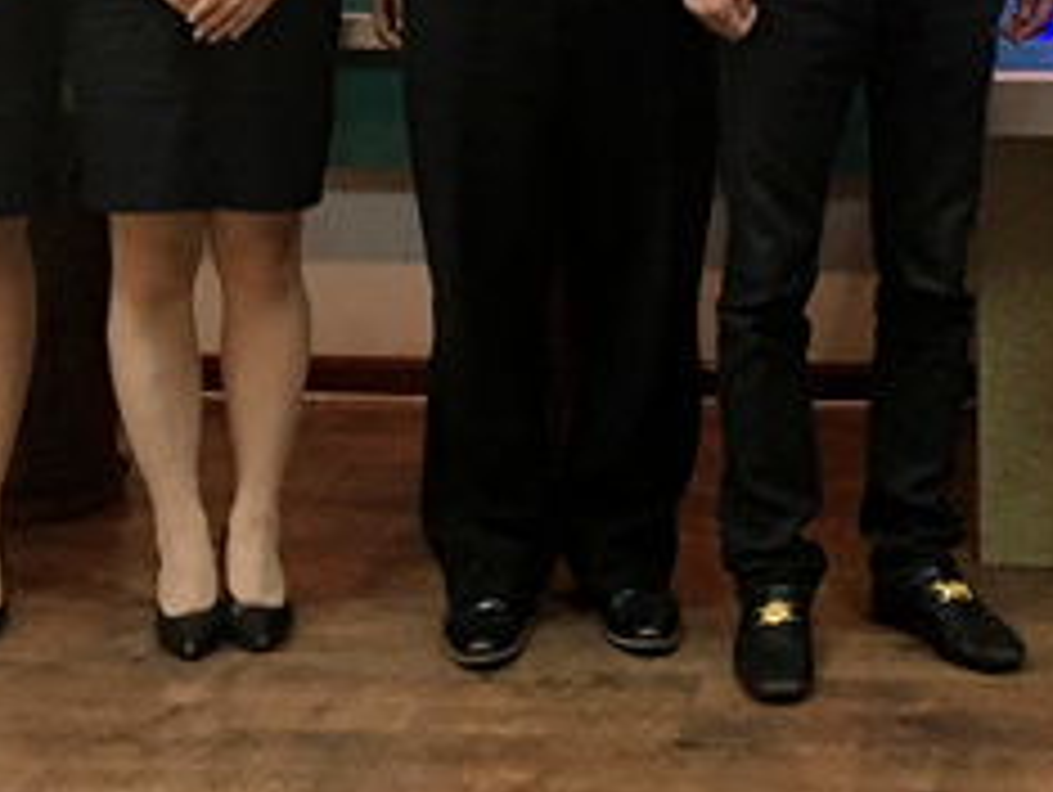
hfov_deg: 19.6
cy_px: -112
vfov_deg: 14.6
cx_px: 824
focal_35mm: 99
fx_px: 3015
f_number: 2.2
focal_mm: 4.15
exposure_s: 1/33
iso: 160
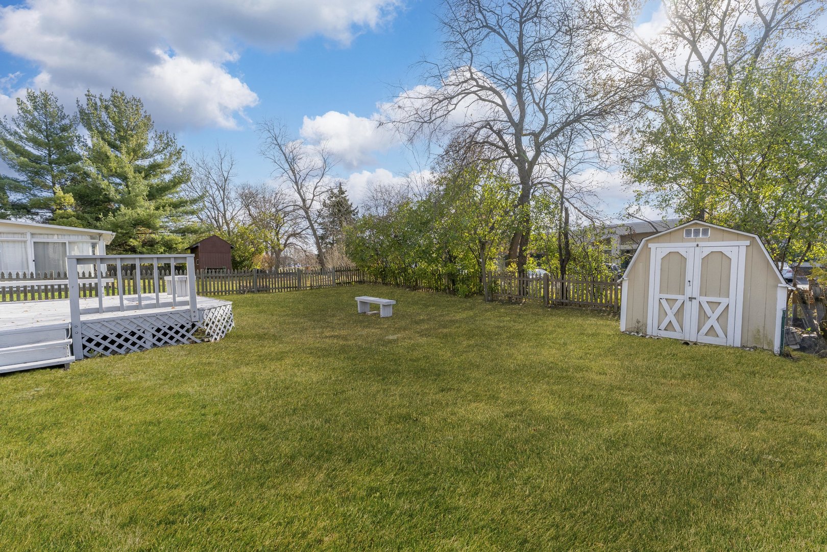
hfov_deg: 104.3
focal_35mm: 14
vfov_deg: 81.2
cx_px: 414
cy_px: 276
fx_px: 322
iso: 200
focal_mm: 14
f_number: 9
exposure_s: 1/320
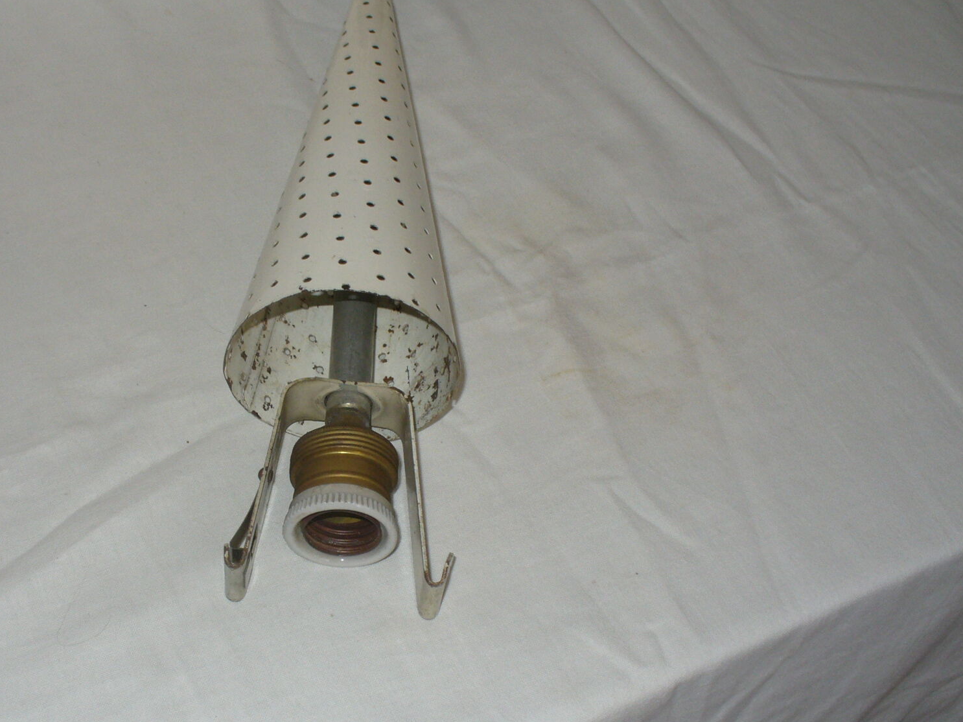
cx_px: 348
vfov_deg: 28.5
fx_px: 1419
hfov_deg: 37.2
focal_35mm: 51
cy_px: 391
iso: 100
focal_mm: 6.1
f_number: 2.8
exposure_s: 1/30
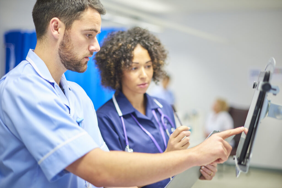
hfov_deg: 39.6
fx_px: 392
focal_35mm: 50
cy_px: 94
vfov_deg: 27.0
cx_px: 141
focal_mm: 50
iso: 400
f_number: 2
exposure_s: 1/100
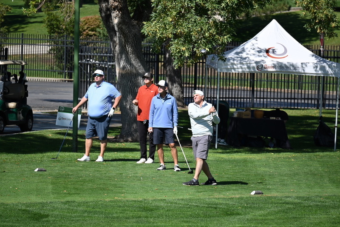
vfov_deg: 4.6
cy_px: 114
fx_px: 2833
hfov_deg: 6.9
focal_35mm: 300
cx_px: 170
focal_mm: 200
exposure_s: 1/500
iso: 100
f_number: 6
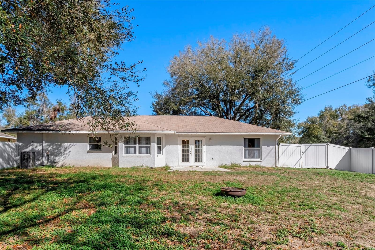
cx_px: 188
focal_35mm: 20
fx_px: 203
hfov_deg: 85.4
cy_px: 125
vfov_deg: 63.2
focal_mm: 13
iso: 1000
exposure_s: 1/1600
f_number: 8
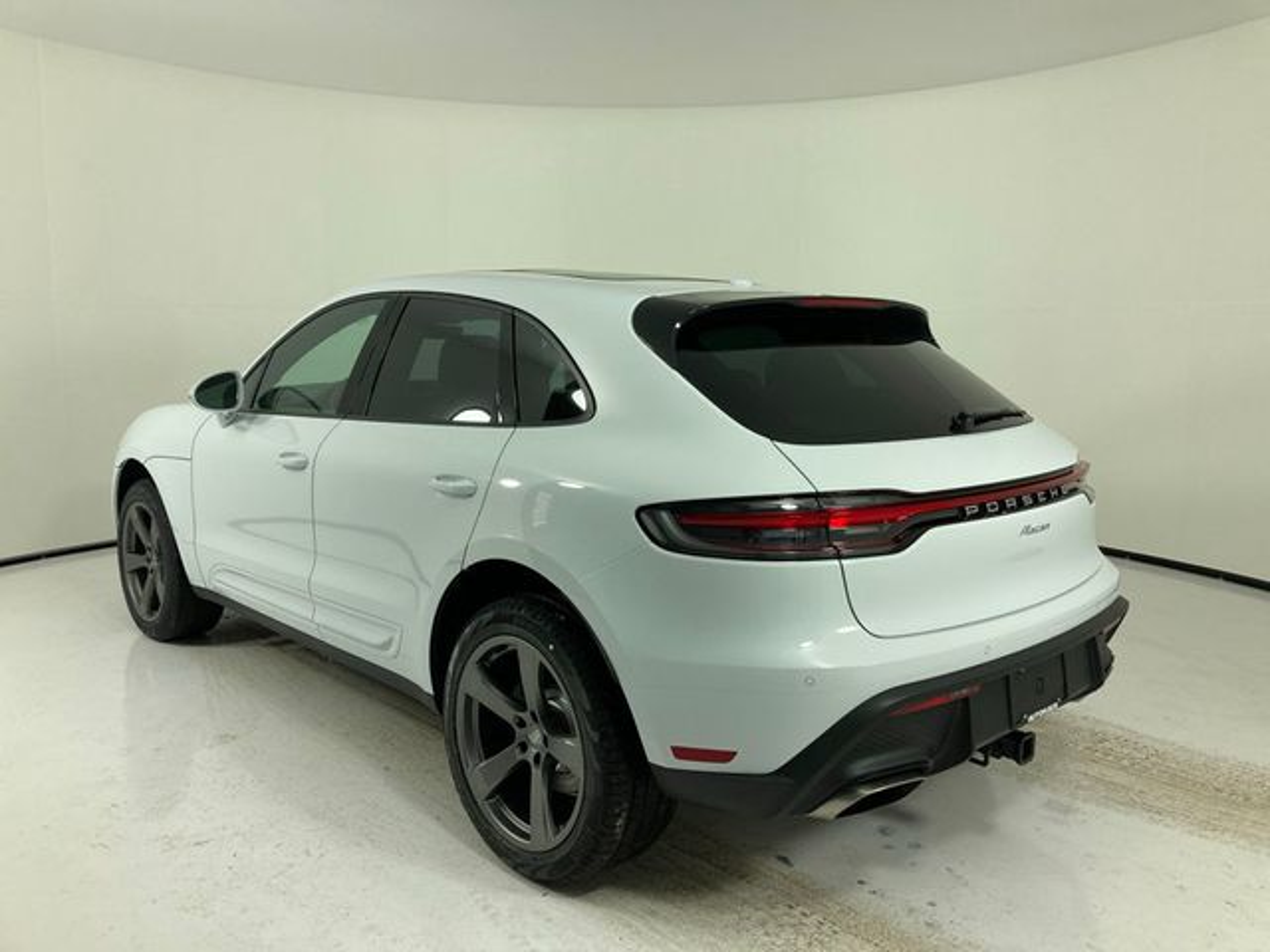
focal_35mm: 28
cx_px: 635
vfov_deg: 49.7
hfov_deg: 63.4
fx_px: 1027
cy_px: 476
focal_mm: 3.99
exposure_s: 1/358
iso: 20
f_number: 1.8
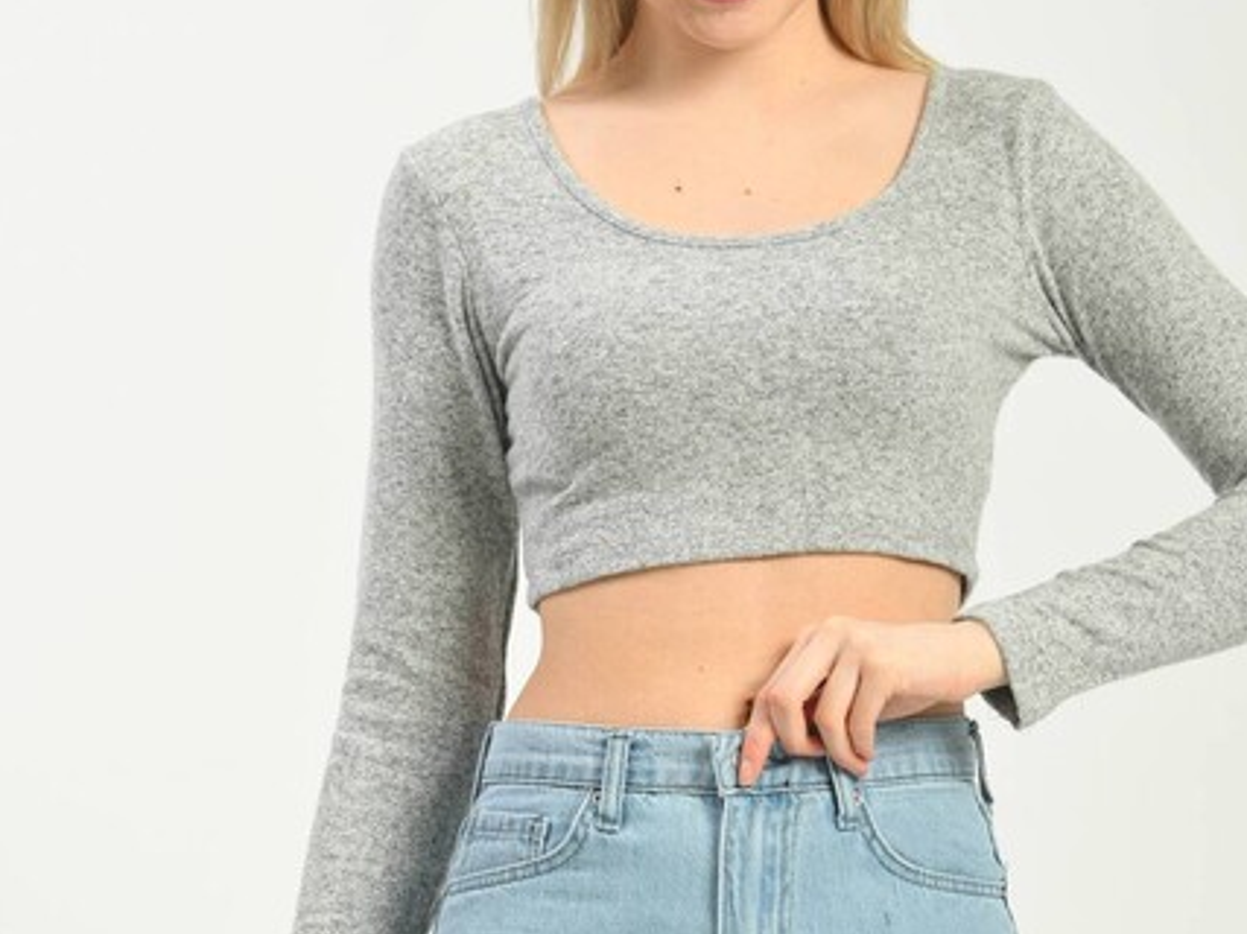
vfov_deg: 6.5
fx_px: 8211
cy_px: 499
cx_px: 721
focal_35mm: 228
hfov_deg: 8.7
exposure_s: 1/160
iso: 100
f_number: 6.3
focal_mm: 135
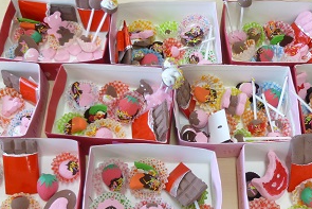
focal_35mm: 44
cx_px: 166
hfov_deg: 44.5
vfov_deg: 30.5
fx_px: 382
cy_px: 110
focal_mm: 4.5
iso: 250
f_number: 3.1
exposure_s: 1/60
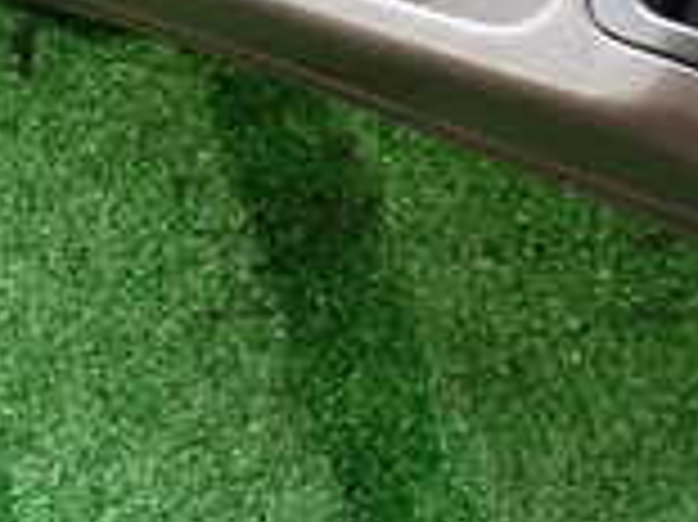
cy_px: -266
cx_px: 252
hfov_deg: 20.2
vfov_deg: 14.2
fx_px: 1954
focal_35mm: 97
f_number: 2
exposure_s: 1/40
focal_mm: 4.5
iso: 200
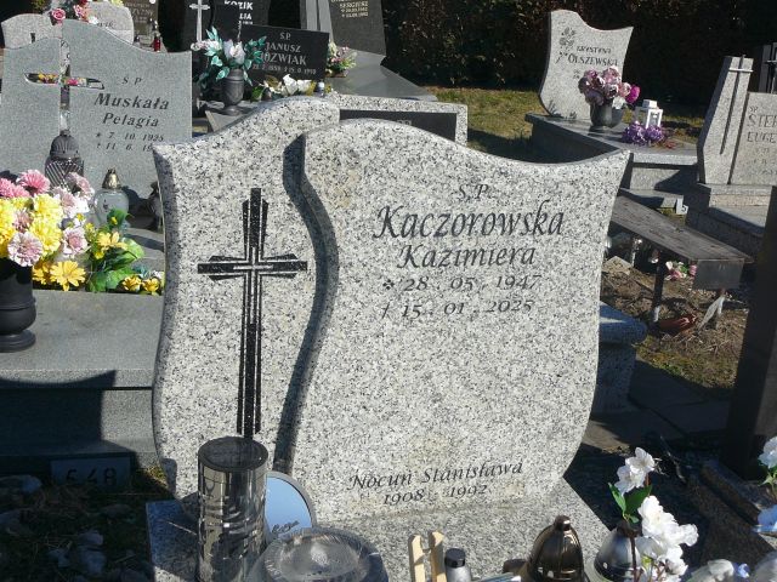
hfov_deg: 43.9
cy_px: 291
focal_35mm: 43
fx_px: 965
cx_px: 388
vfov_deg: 33.6
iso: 80
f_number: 5
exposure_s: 1/500
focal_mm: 6.4
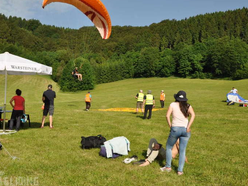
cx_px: 106
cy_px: 91
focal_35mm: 47
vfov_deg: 30.9
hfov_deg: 40.3
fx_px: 337
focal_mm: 28
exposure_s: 1/200
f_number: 14
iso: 200
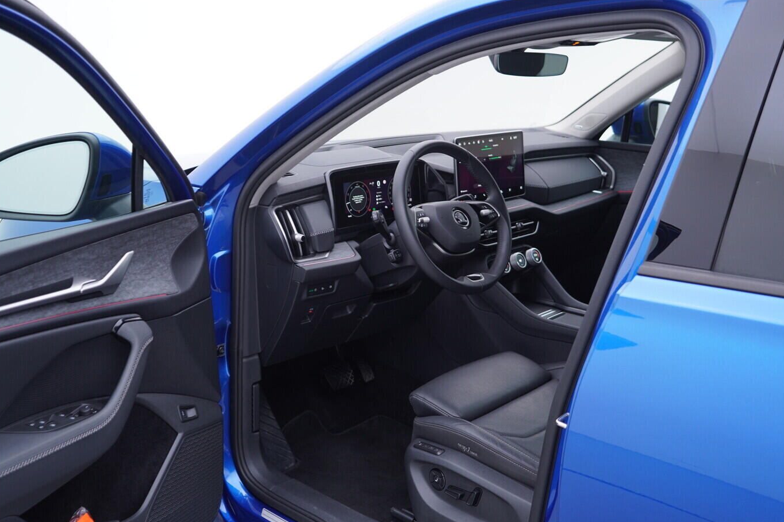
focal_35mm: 38
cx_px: 387
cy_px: 250
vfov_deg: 35.0
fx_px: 827
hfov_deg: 50.7
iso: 125
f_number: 3.2
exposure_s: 1/50
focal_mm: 24
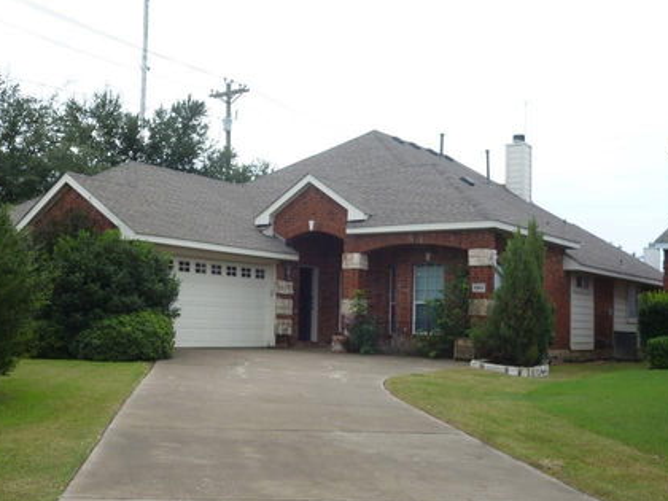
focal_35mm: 50
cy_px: 264
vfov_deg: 29.1
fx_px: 965
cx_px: 309
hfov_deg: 38.2
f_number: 3.7
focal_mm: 7.3
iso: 100
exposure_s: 1/200
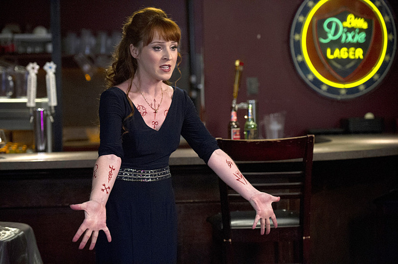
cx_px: 199
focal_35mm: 86
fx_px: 950
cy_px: 132
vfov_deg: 15.8
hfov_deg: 23.7
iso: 5000
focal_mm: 86
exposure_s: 1/200
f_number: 3.5
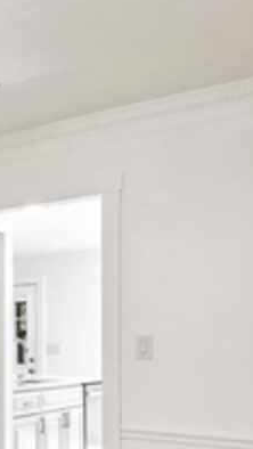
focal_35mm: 51
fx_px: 607
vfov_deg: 39.5
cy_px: 333
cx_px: -188
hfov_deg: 18.8
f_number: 8
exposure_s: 1/15
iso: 400
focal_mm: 10
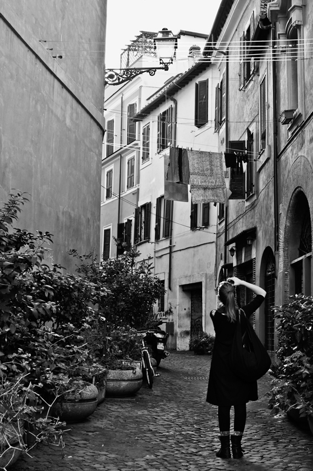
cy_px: 236
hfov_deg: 25.7
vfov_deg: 37.9
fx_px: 687
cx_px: 156
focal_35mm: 52
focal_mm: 35
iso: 200
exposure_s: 1/50
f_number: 7.1
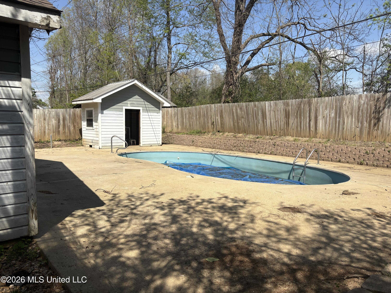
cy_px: 146
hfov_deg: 67.3
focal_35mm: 26
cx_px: 196
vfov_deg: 53.1
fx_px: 294
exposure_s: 1/4329
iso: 50
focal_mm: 5.96
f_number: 1.6
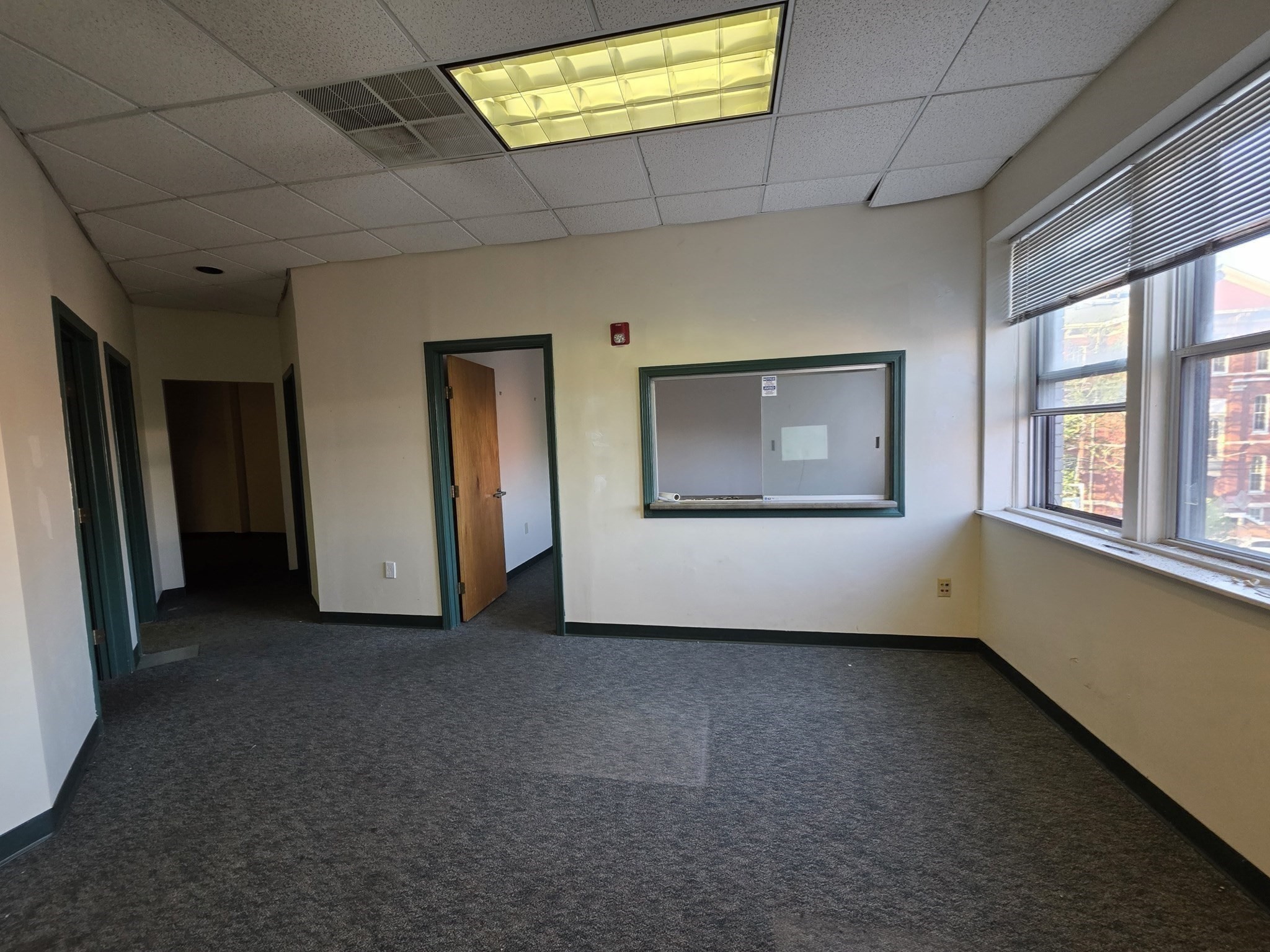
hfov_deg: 106.2
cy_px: 476
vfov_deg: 89.9
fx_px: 477
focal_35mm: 13
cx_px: 635
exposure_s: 1/60
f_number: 1.9
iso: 200
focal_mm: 2.2
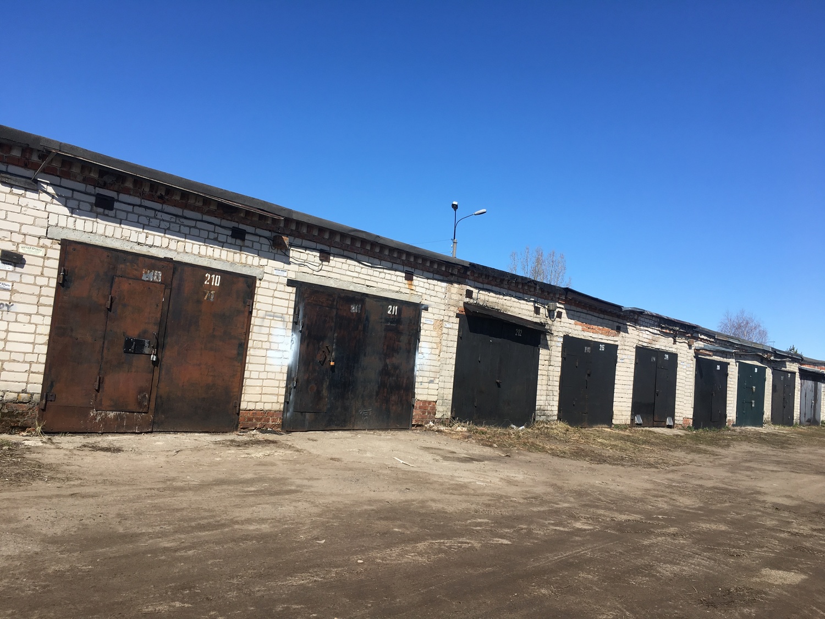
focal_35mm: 29
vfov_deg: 48.2
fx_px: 691
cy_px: 310
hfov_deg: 61.7
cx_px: 412
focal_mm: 4.15
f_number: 2.2
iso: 25
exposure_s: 1/1748
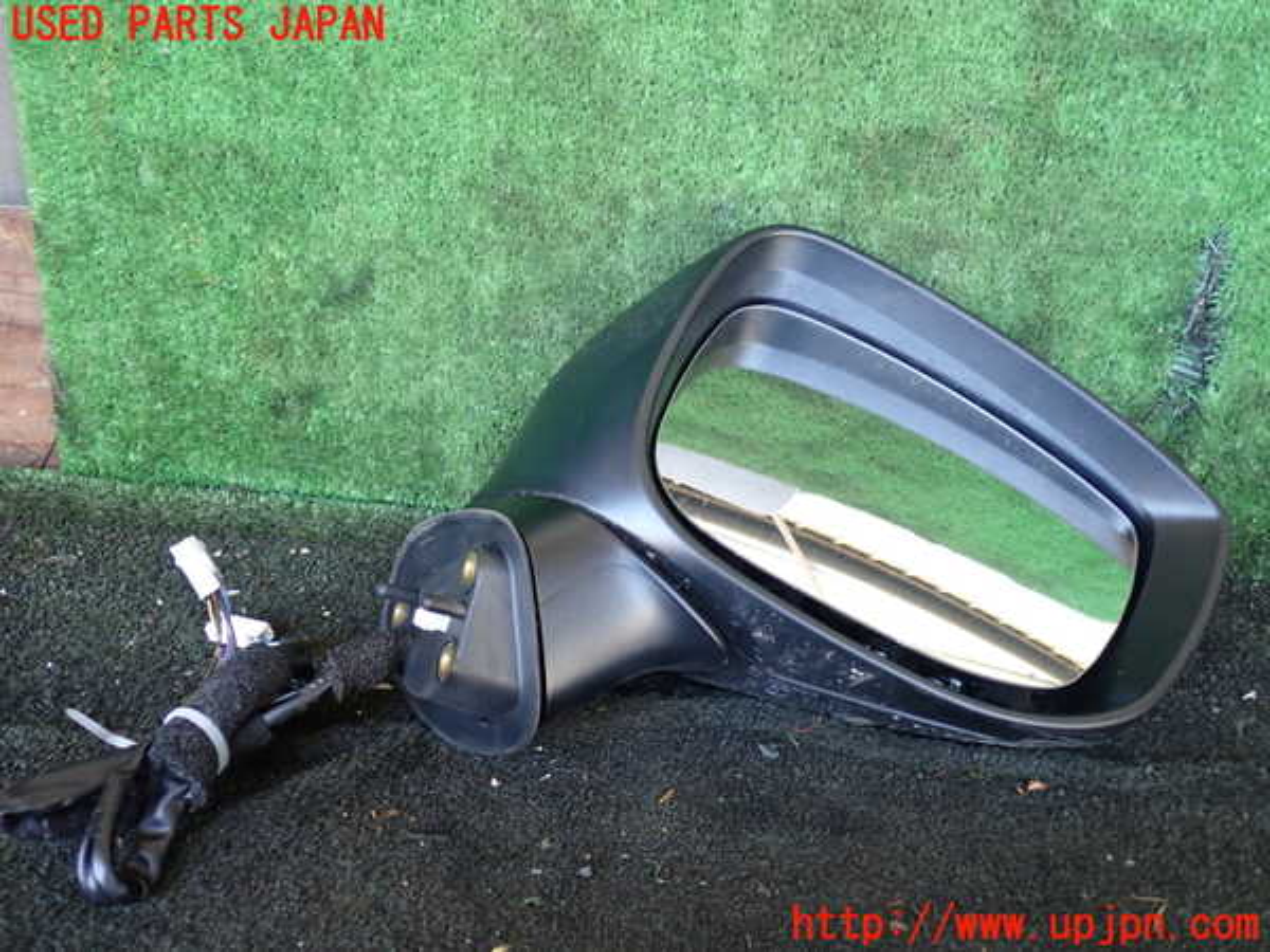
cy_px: 476
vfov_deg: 46.8
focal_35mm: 30
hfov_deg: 60.0
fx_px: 1101
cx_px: 635
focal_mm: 5.4
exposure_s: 1/30
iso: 200
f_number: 2.3
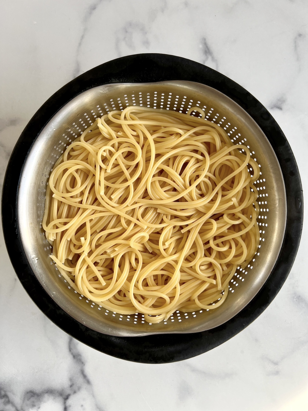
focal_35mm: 26
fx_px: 308
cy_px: 206
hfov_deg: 53.1
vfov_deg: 67.3
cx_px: 154
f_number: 1.5
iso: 32
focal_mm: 5.7
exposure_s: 1/121
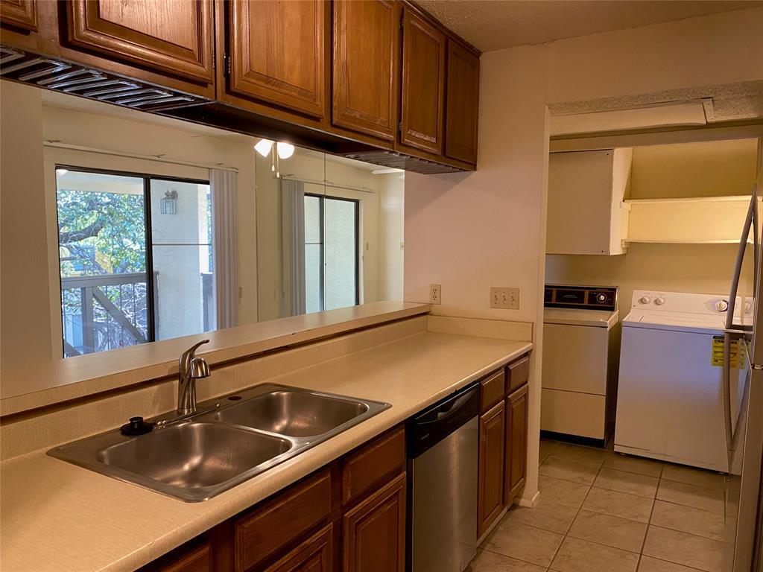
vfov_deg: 53.1
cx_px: 382
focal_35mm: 26
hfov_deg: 67.3
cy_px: 286
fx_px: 573
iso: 250
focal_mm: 4.25
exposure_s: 1/60
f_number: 1.8
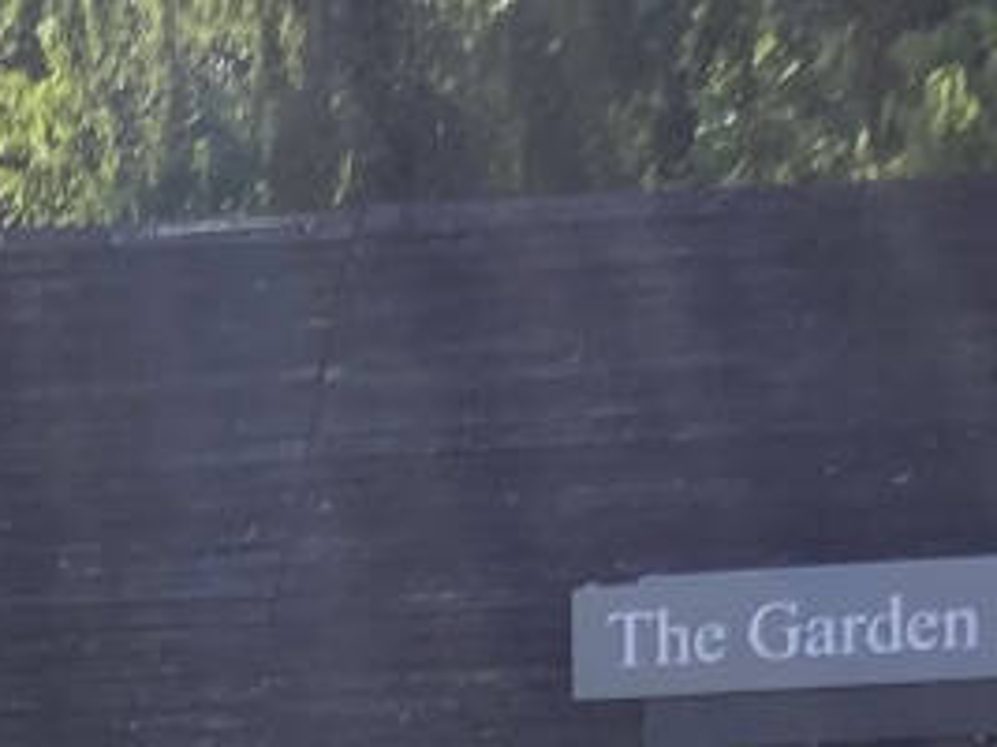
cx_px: -646
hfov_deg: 9.1
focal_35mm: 210
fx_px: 6046
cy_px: 1785
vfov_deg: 6.7
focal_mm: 3.99
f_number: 1.8
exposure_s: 1/1000
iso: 20
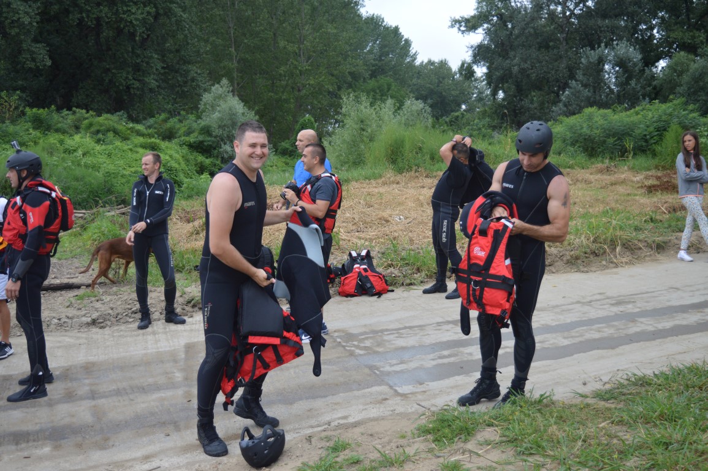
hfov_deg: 46.4
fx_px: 825
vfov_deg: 31.8
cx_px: 354
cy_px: 236
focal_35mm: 42
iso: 400
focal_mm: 28
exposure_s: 1/640
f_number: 4.2
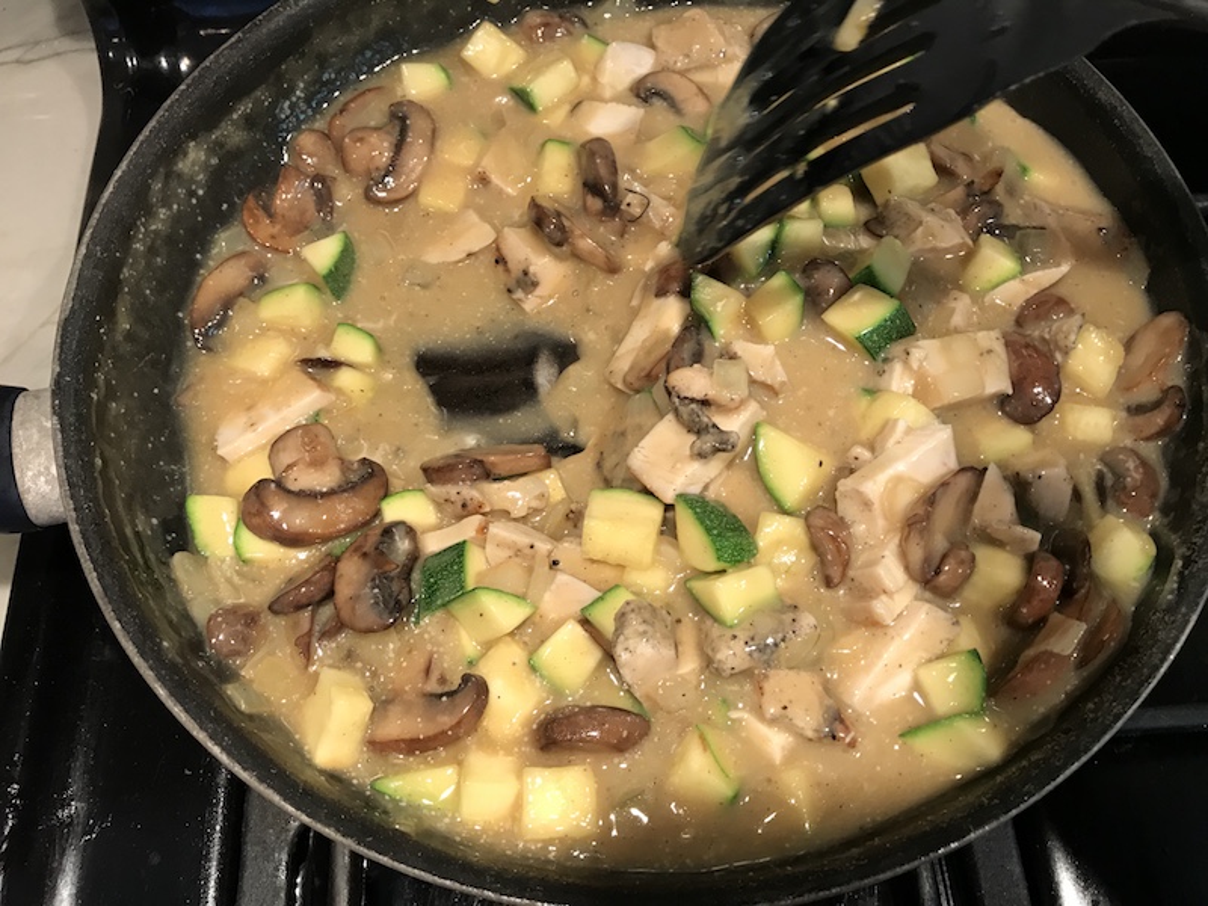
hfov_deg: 63.4
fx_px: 977
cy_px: 453
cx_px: 604
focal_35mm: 28
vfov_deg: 49.7
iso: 40
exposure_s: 1/24
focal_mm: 3.99
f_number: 1.8
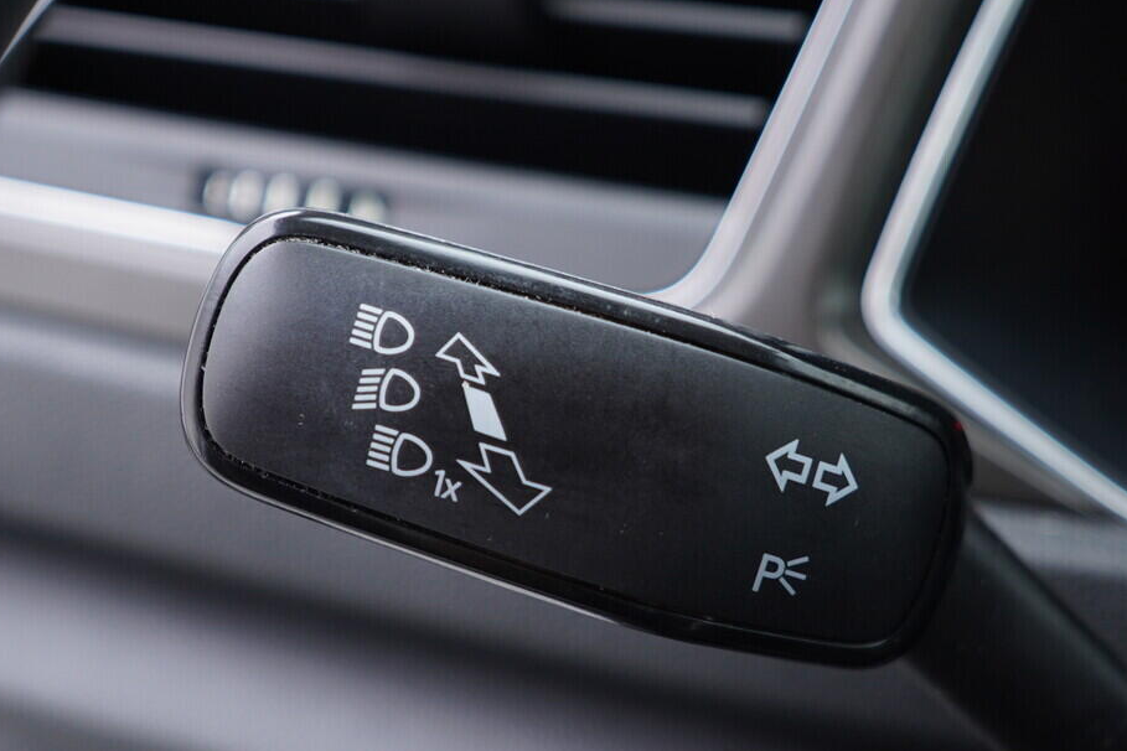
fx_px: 1784
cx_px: 624
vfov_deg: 23.8
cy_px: 421
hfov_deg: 35.0
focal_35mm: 57
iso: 200
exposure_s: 1/40
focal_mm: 24
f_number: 2.8
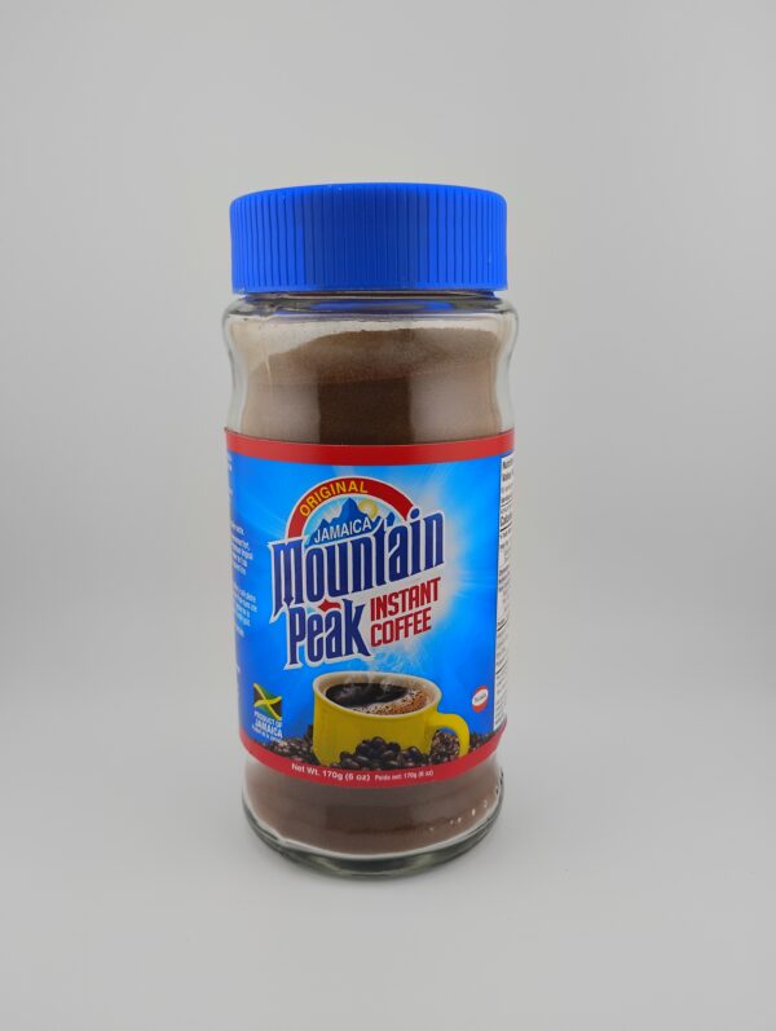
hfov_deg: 49.9
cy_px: 516
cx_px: 388
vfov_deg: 63.4
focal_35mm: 28
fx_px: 835
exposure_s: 1/314
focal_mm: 4.26
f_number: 1.8
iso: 100
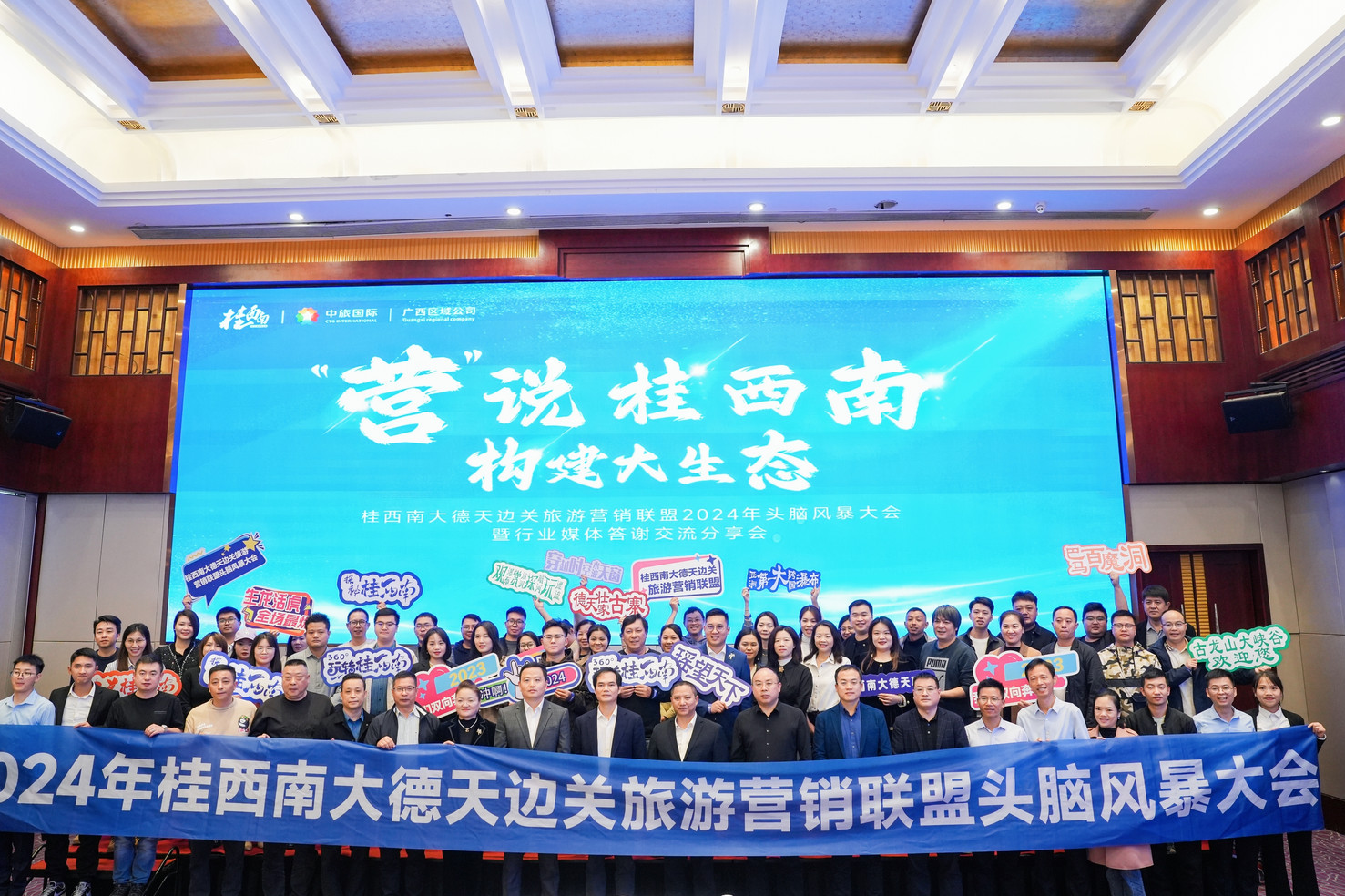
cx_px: 663
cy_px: 434
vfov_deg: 49.5
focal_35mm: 26
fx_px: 971
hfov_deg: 69.4
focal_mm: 24
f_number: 2.8
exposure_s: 1/160
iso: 1600
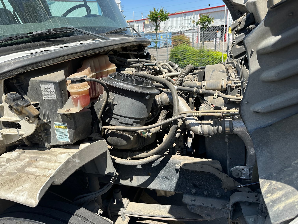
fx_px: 207
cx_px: 149
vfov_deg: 56.8
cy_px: 112
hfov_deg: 71.6
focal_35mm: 24
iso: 80
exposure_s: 1/2525
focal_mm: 6.86
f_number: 1.78
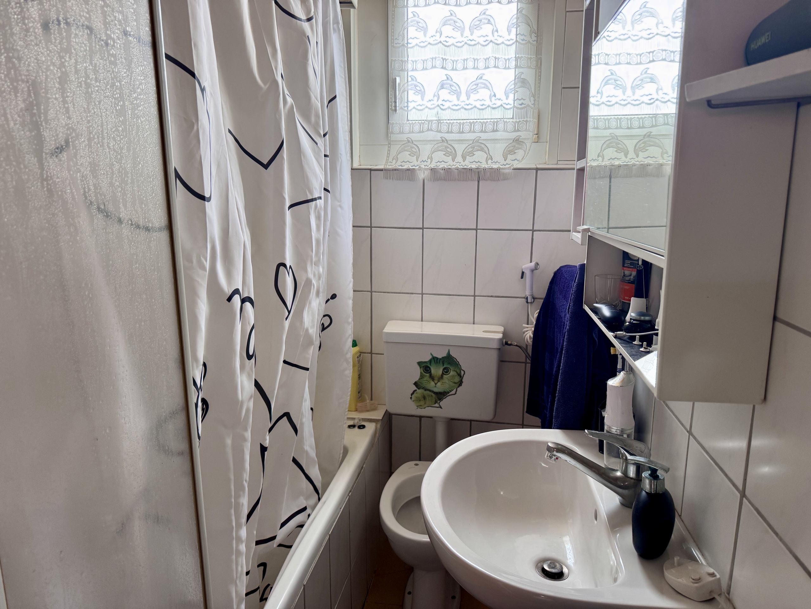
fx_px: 562
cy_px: 304
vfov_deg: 56.8
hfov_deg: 71.6
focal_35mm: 24
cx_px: 406
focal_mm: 6.76
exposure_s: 1/50
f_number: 1.78
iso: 125
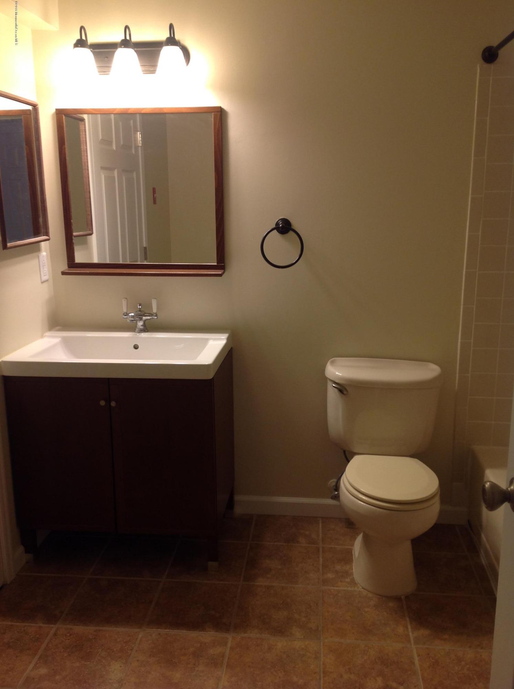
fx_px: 695
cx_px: 257
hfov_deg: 40.6
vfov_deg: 52.7
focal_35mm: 35
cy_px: 344
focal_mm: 4.28
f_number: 2.4
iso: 50
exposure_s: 1/20
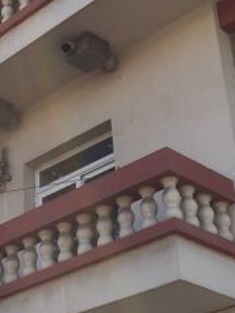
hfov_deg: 17.1
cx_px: 30
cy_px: 168
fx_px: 770
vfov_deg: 23.0
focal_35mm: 85
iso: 32
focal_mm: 4.15
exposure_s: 1/989
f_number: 2.2
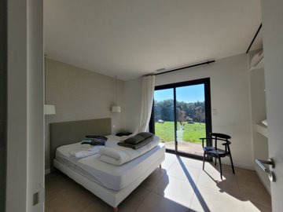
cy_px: 106
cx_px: 142
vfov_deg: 89.9
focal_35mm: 13
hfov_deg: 106.2
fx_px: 106
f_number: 2.2
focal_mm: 1.74
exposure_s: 1/598
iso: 40
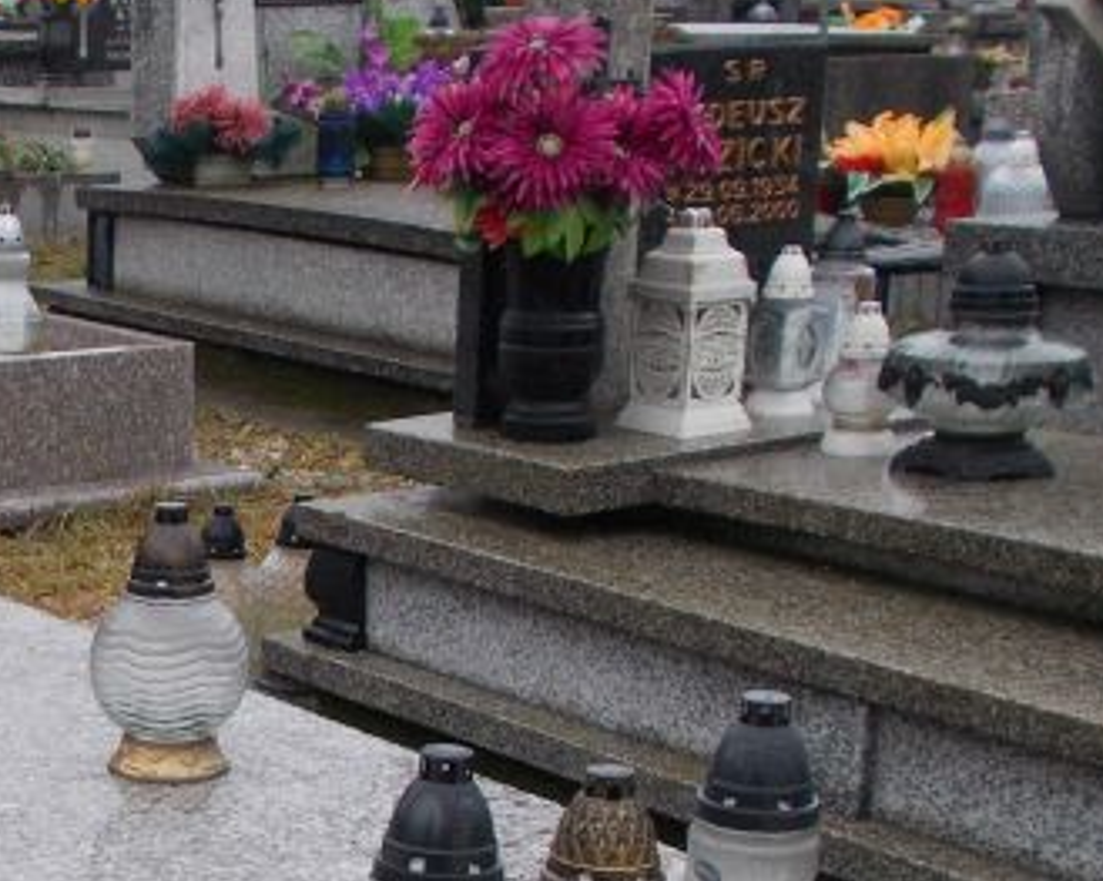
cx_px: -30
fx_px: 2578
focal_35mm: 79
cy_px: 888
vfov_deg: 18.9
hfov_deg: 23.1
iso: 80
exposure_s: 1/100
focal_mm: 4.6
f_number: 3.2
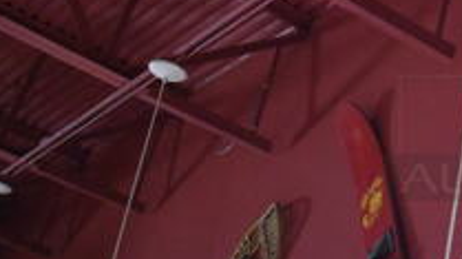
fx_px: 1126
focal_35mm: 92
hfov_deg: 20.7
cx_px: 632
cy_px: 84
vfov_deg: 13.1
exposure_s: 1/125
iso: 5600
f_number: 3.8
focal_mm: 20
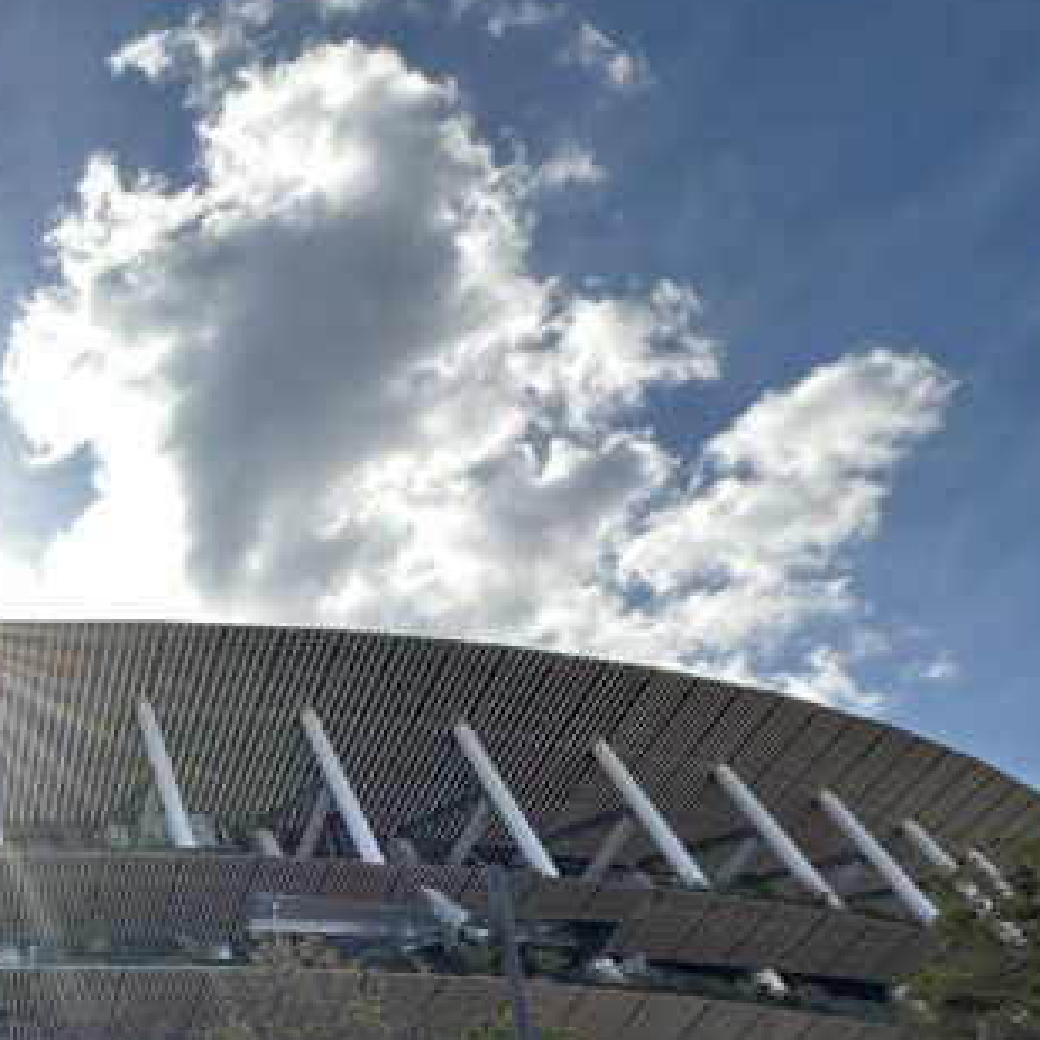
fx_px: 1326
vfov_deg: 38.5
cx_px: -244
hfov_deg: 33.7
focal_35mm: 39
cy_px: 1016
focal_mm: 2.22
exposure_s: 1/1642
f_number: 2.2
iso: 40
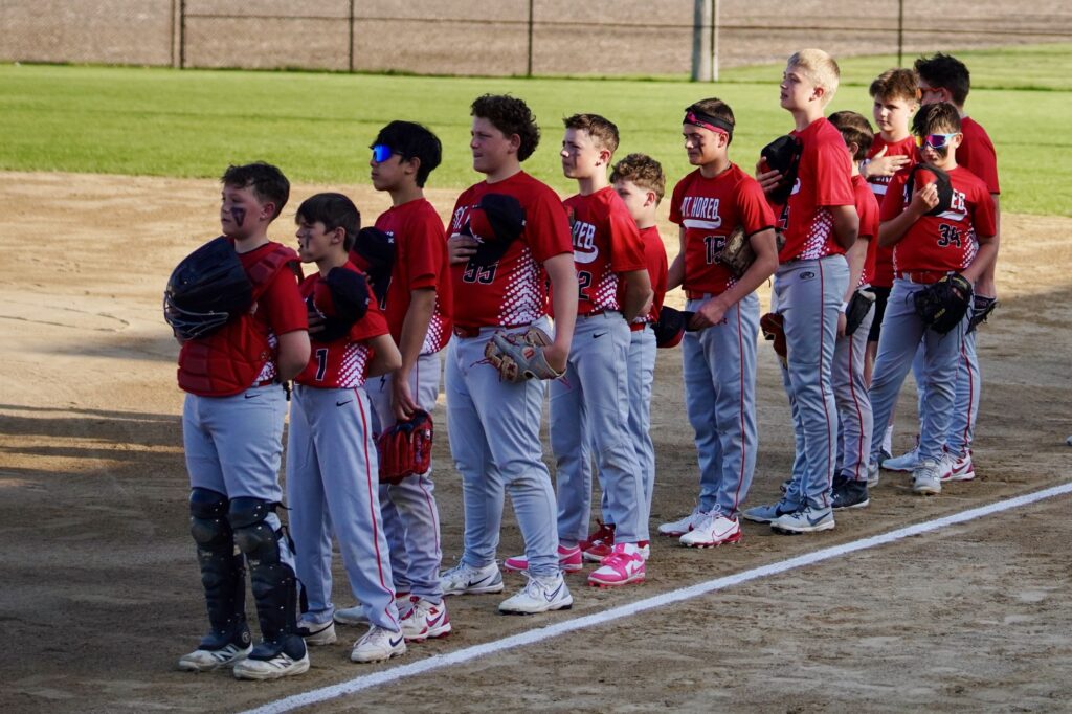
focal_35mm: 70
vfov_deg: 19.4
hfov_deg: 28.9
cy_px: 357
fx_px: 2084
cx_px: 536
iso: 400
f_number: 2.8
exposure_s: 1/5000
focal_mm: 70
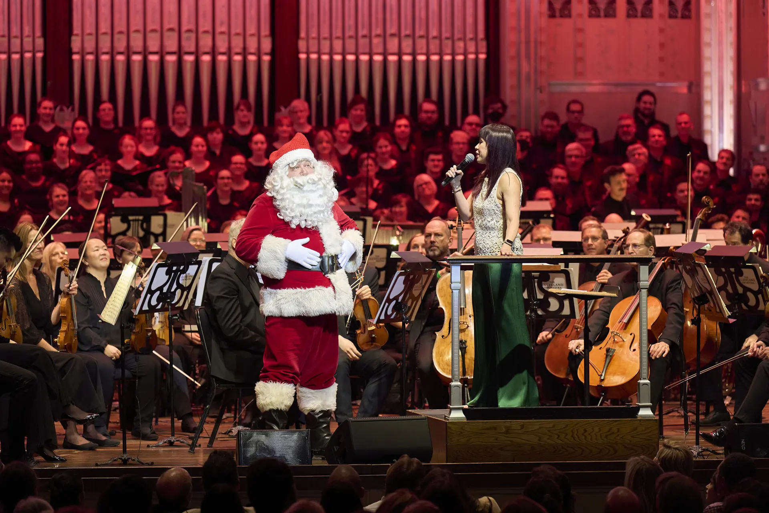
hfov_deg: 12.9
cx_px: 384
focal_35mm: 159
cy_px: 256
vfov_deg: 8.6
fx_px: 3396
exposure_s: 1/400
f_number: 3.5
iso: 4000
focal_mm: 159
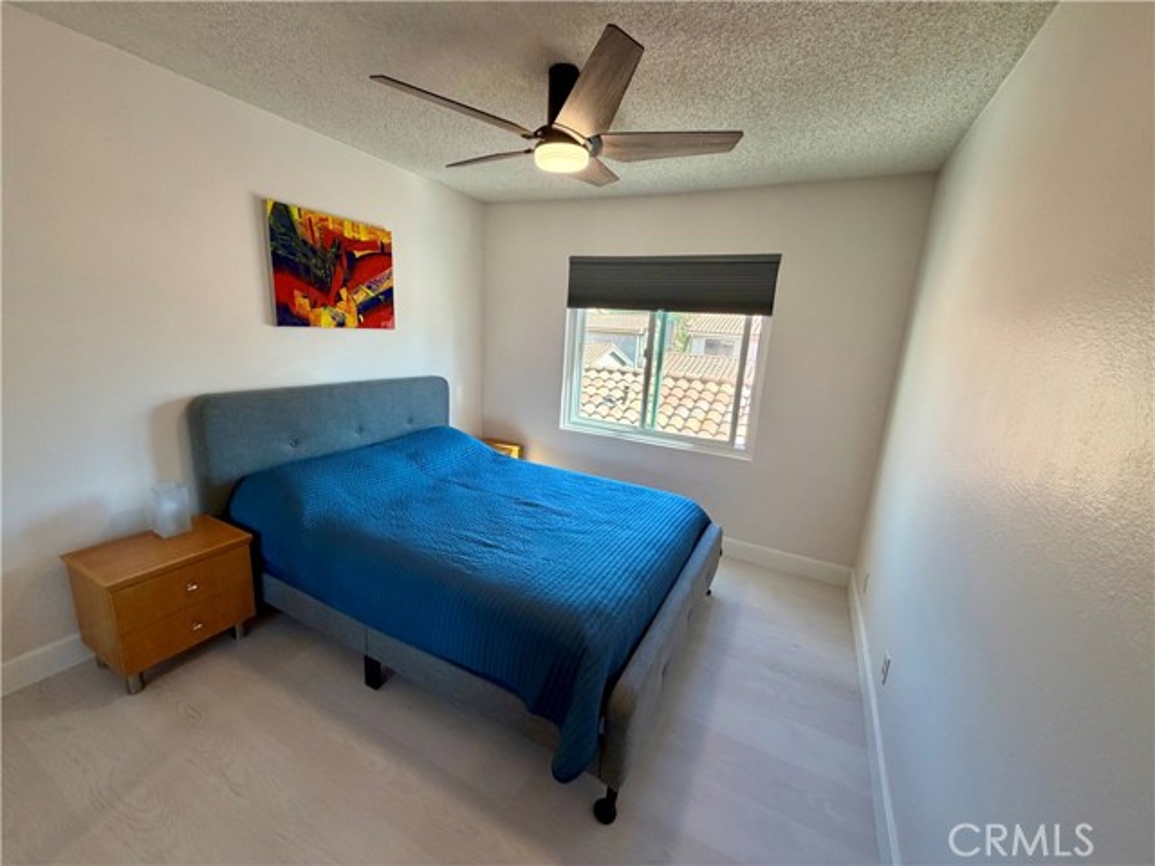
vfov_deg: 85.7
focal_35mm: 14
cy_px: 433
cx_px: 578
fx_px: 467
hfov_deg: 102.1
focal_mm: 2.22
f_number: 2.2
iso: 200
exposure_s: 1/120
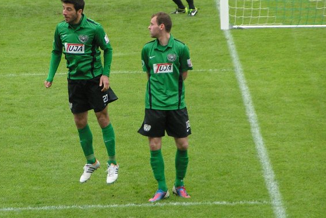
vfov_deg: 4.2
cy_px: 85
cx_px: 111
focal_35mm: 331
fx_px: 2998
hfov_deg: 6.2
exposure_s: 1/320
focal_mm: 34.5
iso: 160
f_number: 3.5
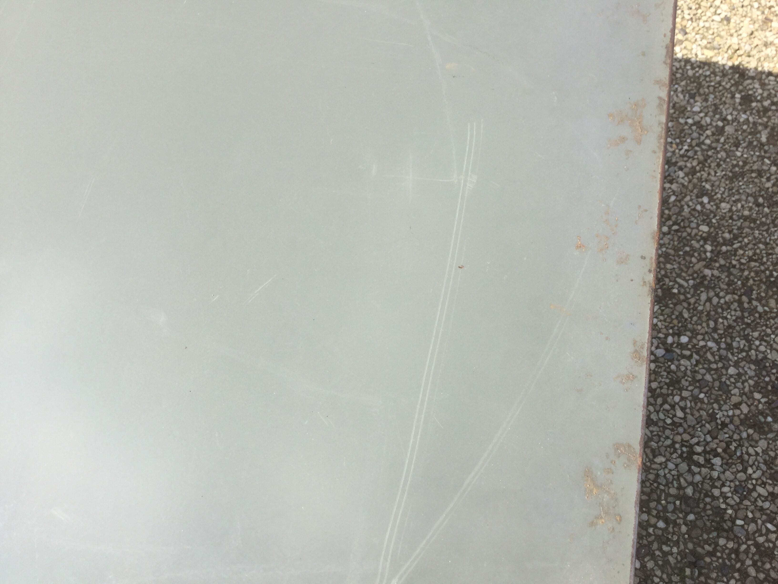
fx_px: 697
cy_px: 292
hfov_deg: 58.4
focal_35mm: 31
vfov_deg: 45.4
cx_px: 389
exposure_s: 1/959
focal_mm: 3.3
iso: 25
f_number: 2.4
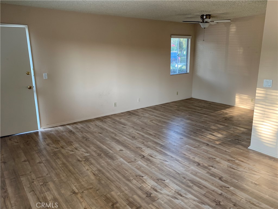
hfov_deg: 67.3
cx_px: 139
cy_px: 104
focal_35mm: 26
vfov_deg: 53.1
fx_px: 209
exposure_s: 1/83
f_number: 1.8
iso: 100
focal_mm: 4.25
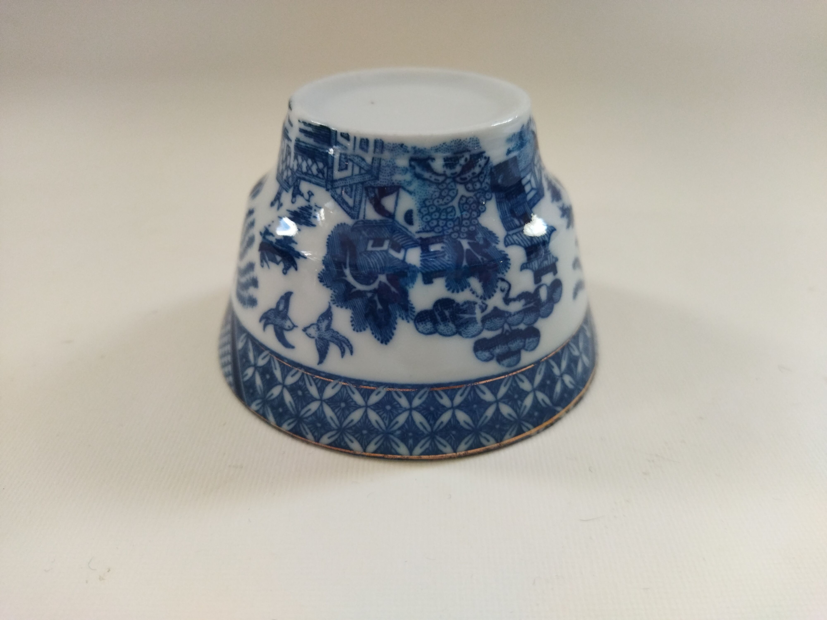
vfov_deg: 51.4
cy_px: 310
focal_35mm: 27
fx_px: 645
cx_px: 414
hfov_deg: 65.3
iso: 192
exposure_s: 1/100
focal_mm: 4.71
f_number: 1.79
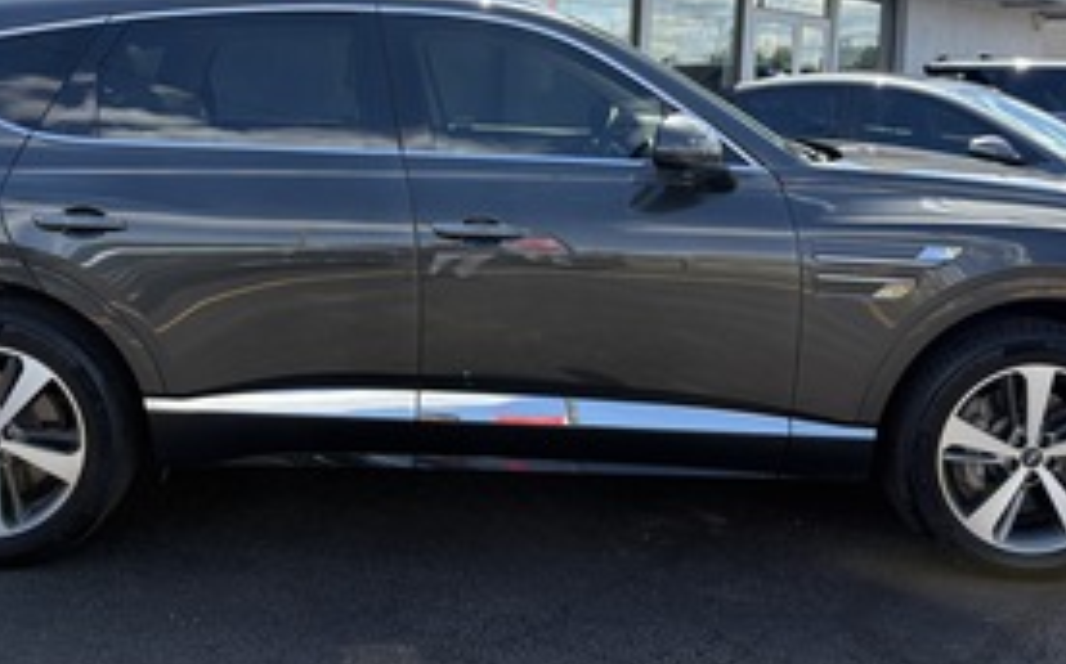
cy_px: 191
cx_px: 487
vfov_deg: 30.1
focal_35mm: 42
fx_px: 1219
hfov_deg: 47.2
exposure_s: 1/1175
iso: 64
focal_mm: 5.96
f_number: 1.6
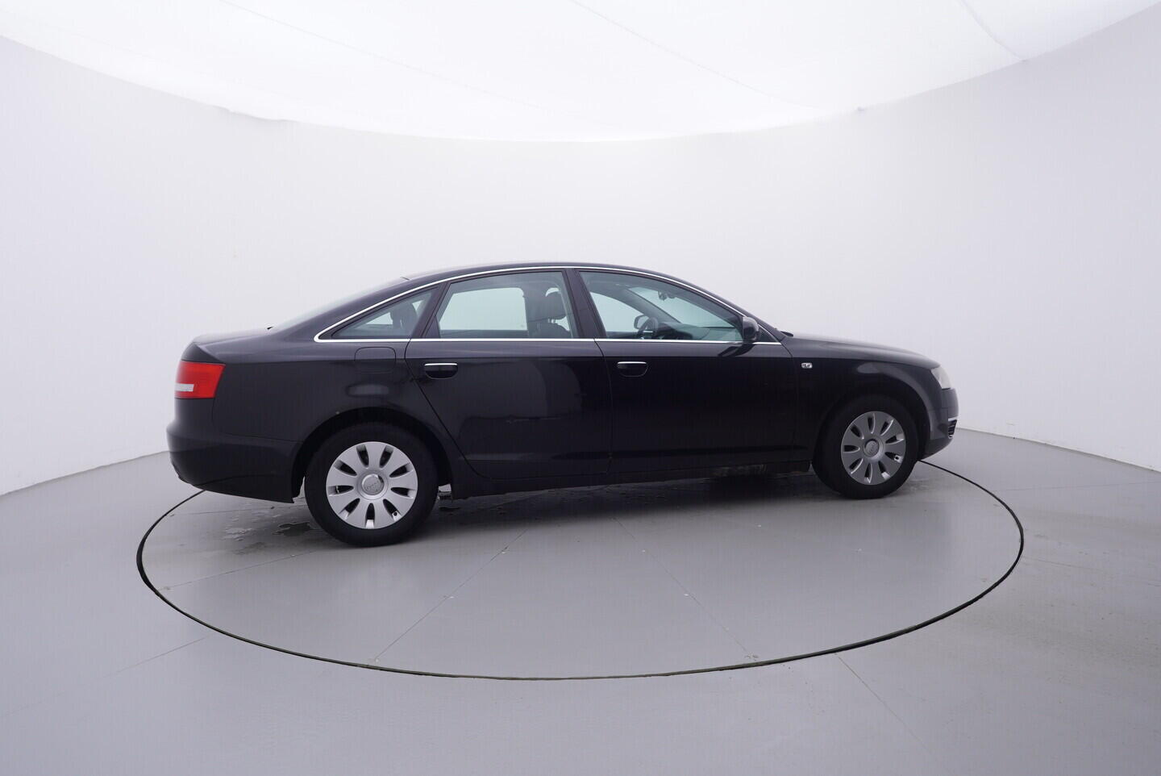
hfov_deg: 77.3
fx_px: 726
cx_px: 580
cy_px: 388
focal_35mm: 22
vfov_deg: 56.2
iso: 200
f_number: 5
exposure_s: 1/80
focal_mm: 15
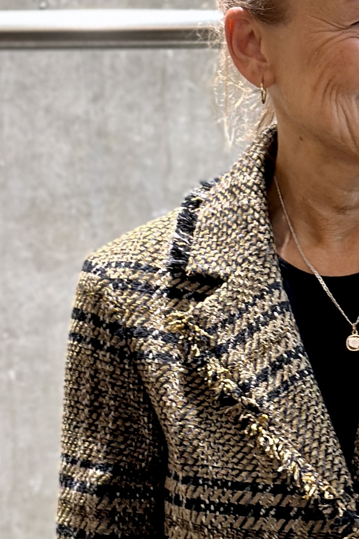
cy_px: 406
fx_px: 2469
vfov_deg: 12.4
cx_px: 340
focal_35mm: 165
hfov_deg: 8.3
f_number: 1.78
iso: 125
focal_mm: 6.86
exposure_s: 1/50
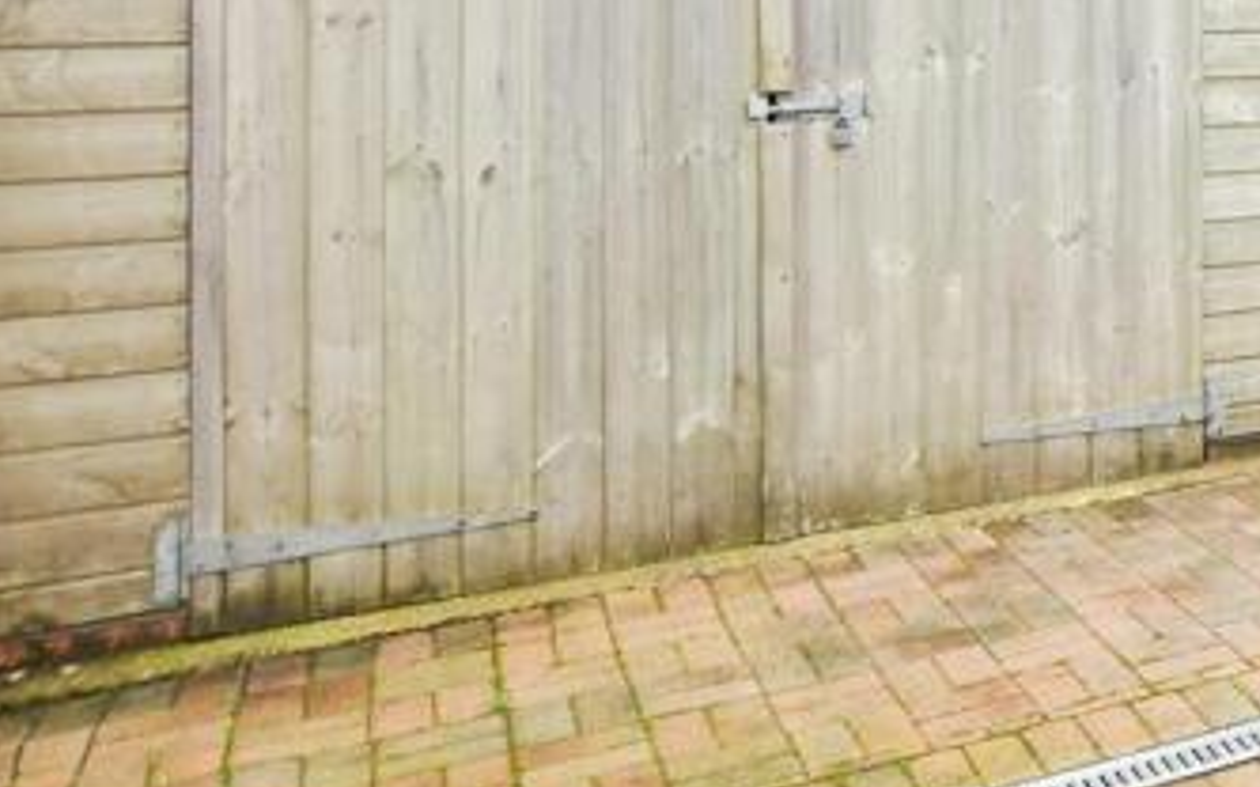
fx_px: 1614
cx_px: 1839
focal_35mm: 47
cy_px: 9
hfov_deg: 29.0
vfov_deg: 26.1
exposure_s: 1/80
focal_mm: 10
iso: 160
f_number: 6.3
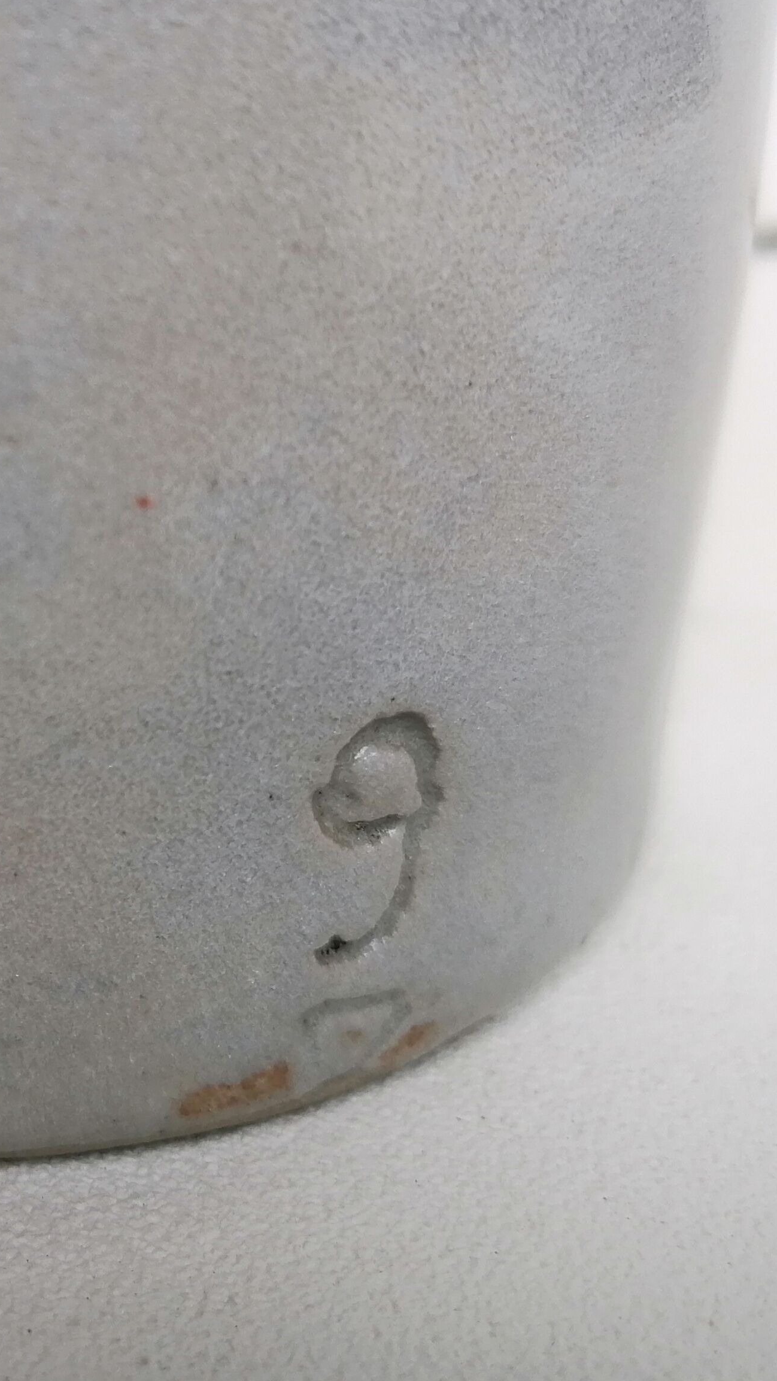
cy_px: 508
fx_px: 1868
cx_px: -8
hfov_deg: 22.6
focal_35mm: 51
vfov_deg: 40.3
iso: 80
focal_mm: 4.75
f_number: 1.8
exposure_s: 1/100
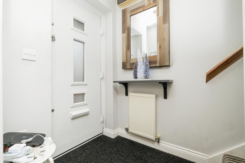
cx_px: 122
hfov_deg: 100.4
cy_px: 82
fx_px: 102
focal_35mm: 15
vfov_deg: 77.3
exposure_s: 1/200
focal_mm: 10
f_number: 7.1
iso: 800
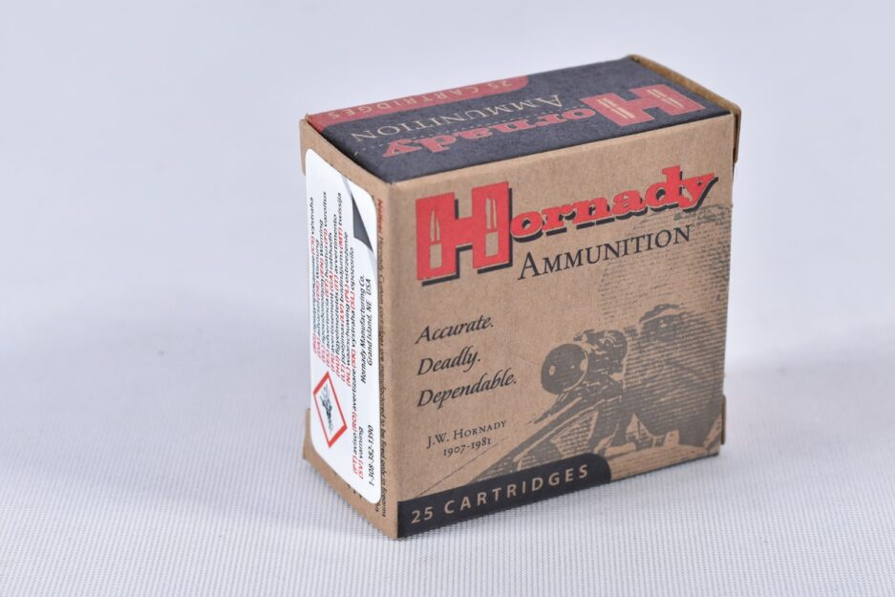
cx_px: 543
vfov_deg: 13.0
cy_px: 321
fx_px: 2627
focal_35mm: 106
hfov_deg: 19.3
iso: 640
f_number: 5.6
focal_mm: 55
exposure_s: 1/50
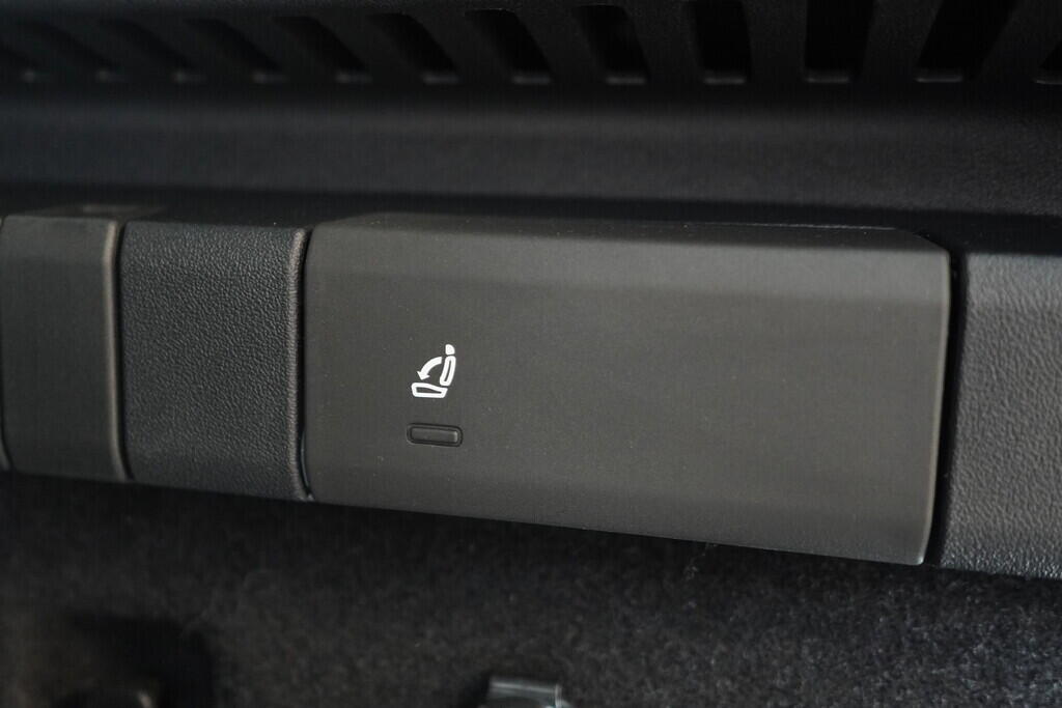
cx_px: 531
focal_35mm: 36
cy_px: 354
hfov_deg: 53.1
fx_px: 1062
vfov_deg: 36.9
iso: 2000
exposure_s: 1/40
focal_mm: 24
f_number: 2.8
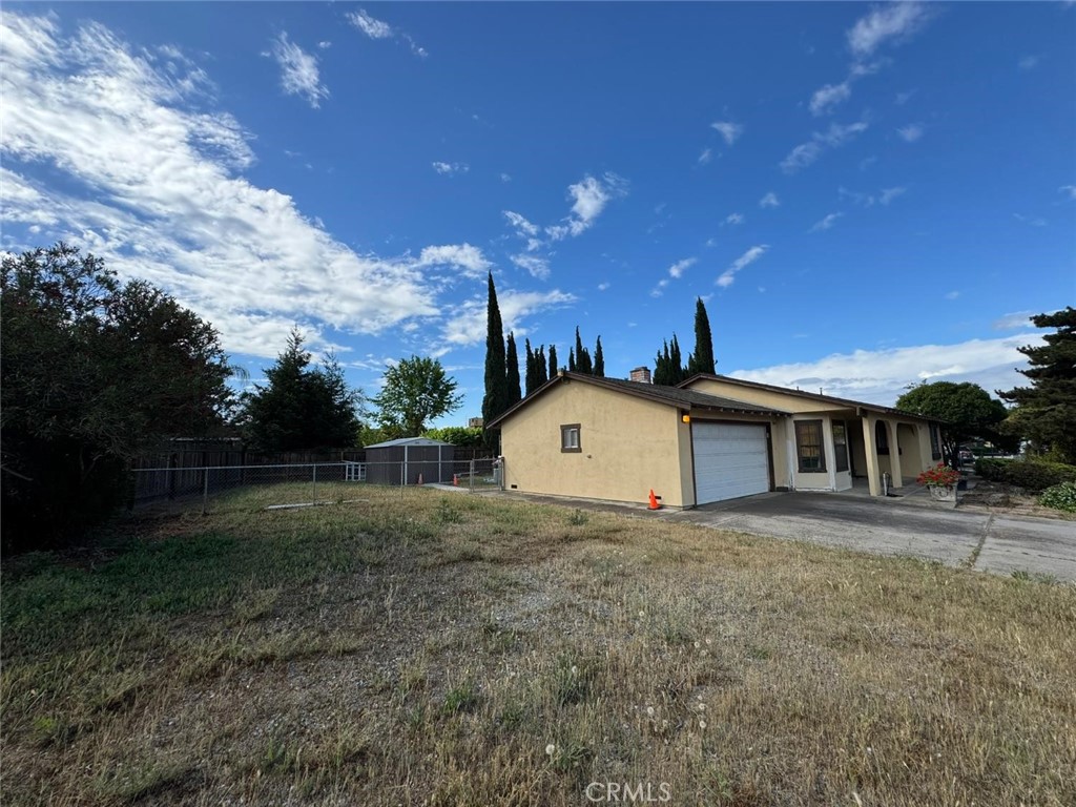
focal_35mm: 14
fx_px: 435
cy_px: 404
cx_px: 538
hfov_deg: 102.1
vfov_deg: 85.7
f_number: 2.2
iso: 40
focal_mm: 2.22
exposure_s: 1/2083
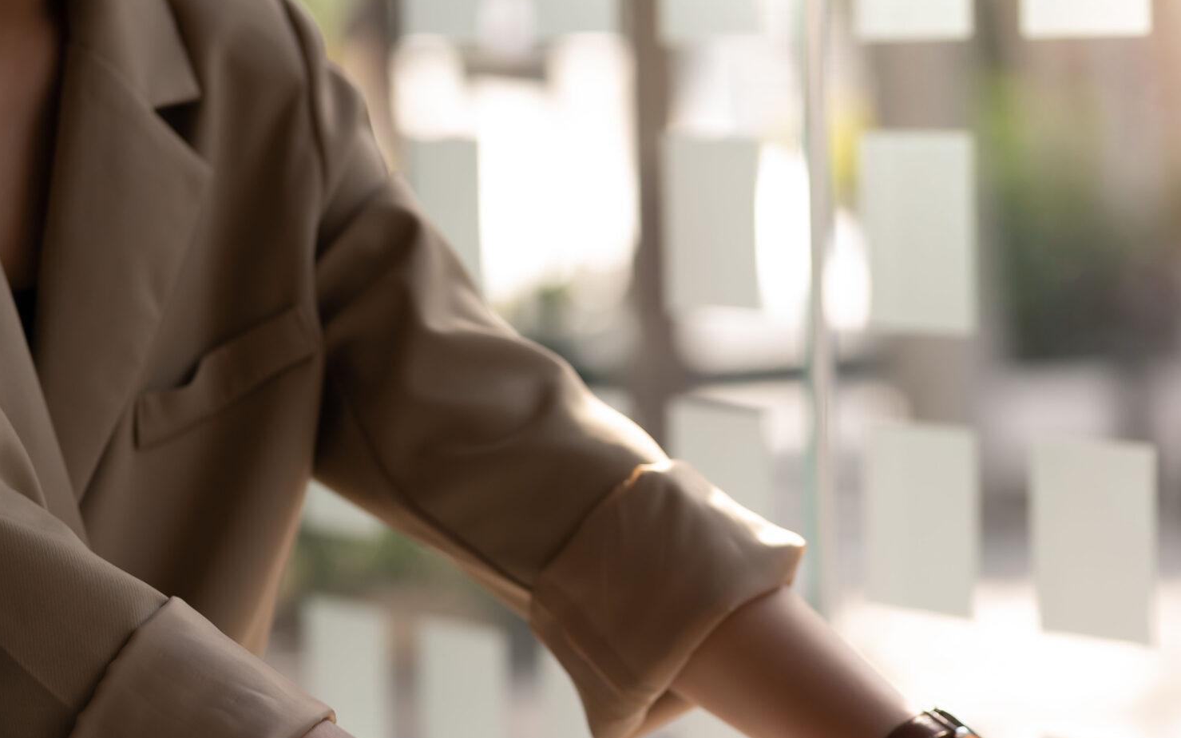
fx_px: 4827
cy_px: 602
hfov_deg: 13.9
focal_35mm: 150
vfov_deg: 8.7
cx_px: 826
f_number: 2.8
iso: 200
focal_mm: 85
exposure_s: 1/250
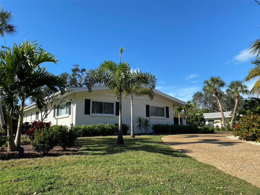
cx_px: 130
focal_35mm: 26
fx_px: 195
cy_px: 98
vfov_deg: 53.1
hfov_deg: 67.3
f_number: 1.8
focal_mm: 4.25
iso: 32
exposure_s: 1/2066
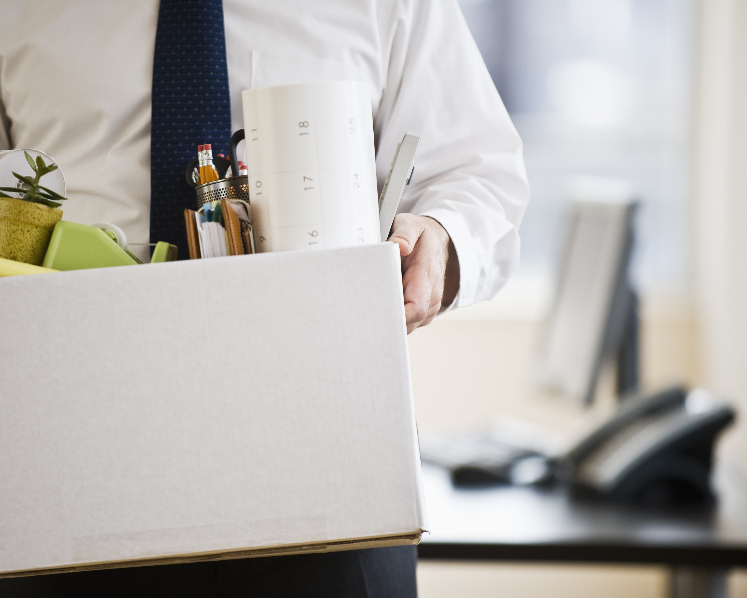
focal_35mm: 241
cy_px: 296
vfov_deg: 6.4
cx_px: 311
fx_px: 5328
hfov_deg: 8.0
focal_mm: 200
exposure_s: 1/1000
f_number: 2.8
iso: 400
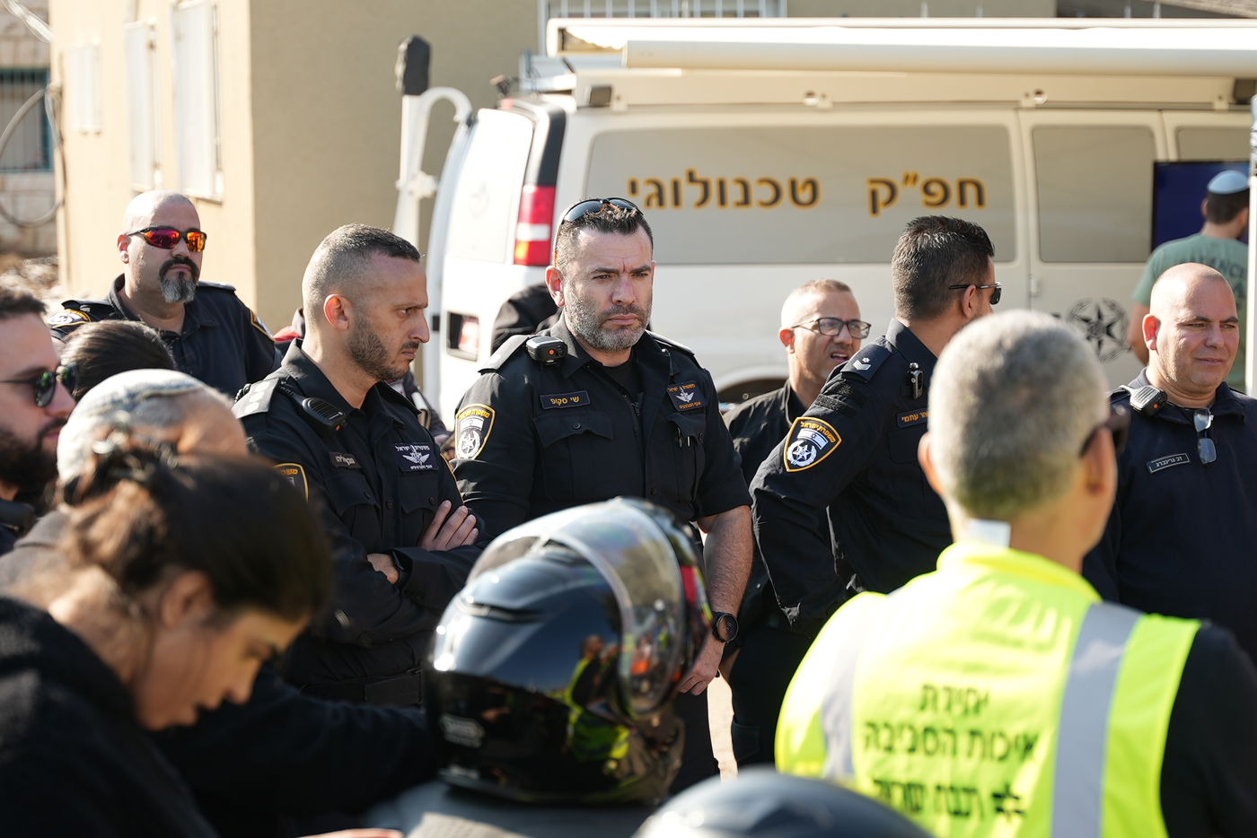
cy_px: 419
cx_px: 628
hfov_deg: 21.9
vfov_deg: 14.7
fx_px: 3248
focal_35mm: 93
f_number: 2.8
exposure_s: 1/100
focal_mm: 62
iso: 80
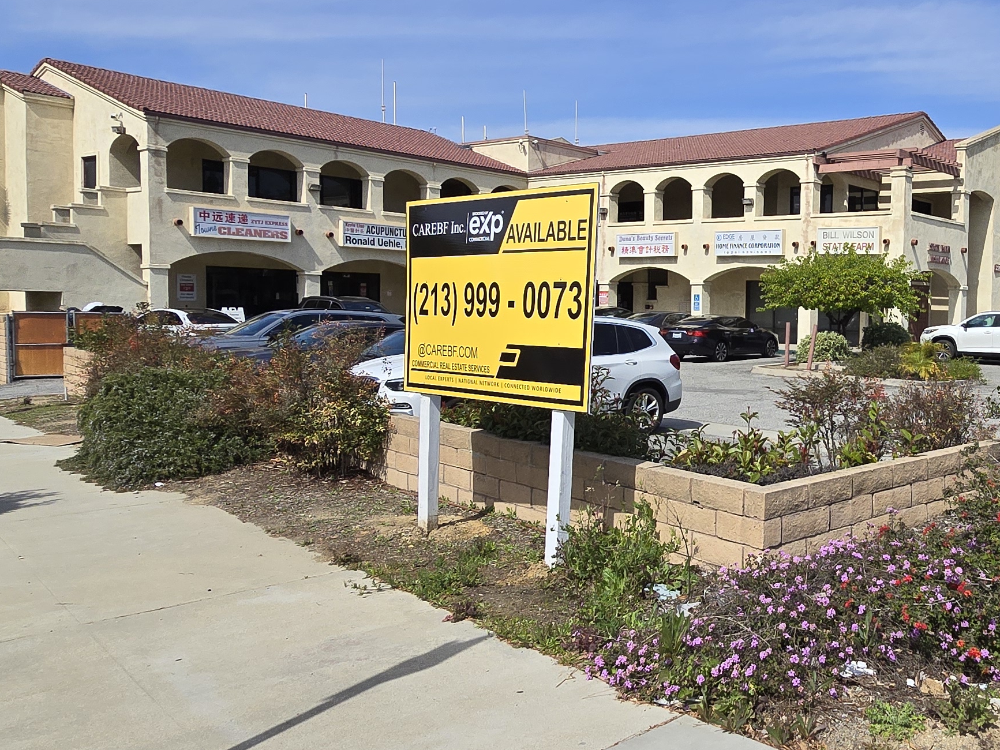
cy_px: 358
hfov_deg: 55.7
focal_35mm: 30
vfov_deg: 46.8
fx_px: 867
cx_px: 800
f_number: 2.2
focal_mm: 2.2
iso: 50
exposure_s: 1/3474
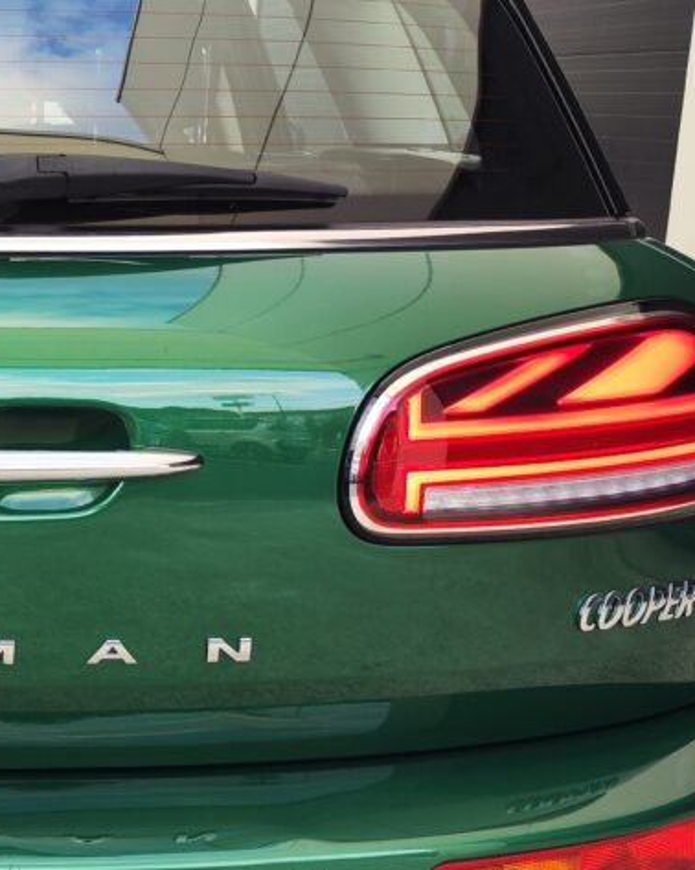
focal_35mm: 57
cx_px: -96
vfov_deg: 33.0
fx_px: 1467
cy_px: 445
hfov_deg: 24.6
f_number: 1.69
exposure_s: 1/100
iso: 113
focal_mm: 7.01
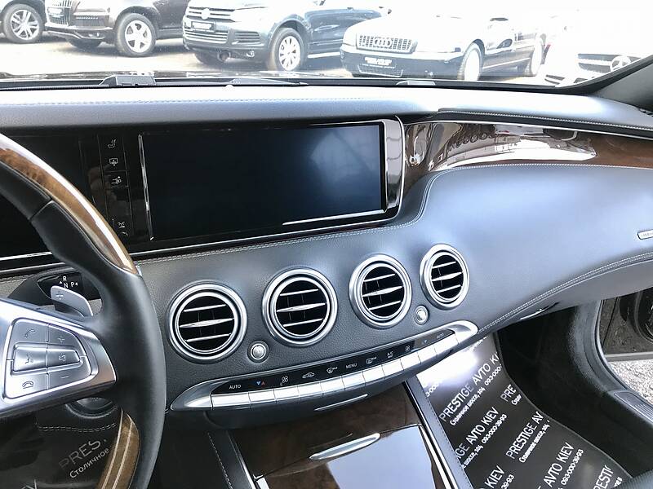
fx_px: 528
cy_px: 244
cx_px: 326
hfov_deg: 63.4
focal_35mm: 28
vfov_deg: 49.7
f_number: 1.8
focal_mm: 4
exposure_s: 1/33
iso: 32
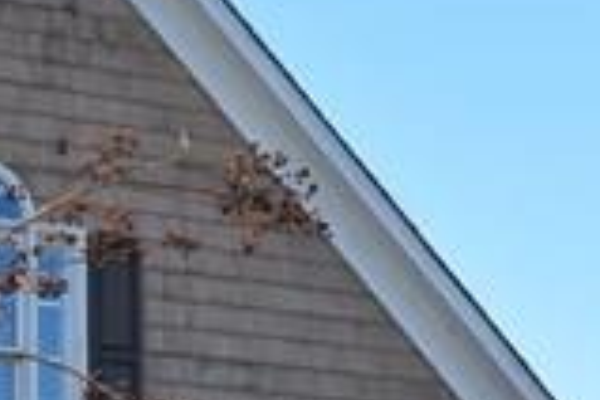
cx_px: -19
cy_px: 628
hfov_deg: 12.9
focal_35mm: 157
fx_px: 2616
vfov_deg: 8.5
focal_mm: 26
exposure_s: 1/200
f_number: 6.3
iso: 100
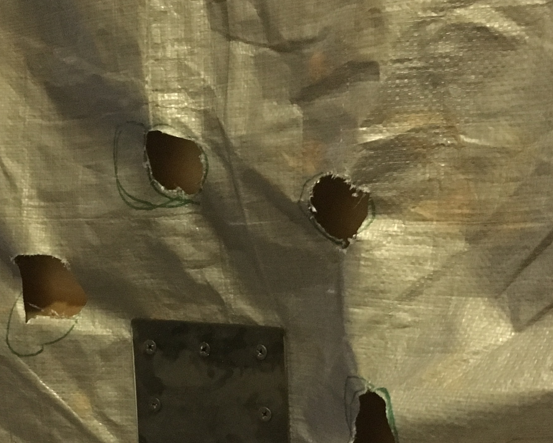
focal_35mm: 64
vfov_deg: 23.1
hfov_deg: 29.2
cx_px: 150
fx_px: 1048
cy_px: 412
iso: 320
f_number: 2.2
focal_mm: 4.15
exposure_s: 1/15
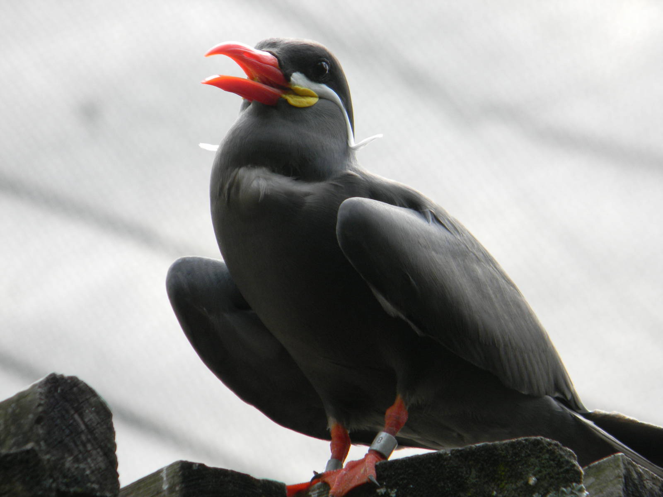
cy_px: 248
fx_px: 7929
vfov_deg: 3.6
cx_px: 332
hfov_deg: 4.8
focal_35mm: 414
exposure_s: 1/124
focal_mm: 75
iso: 134
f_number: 5.4
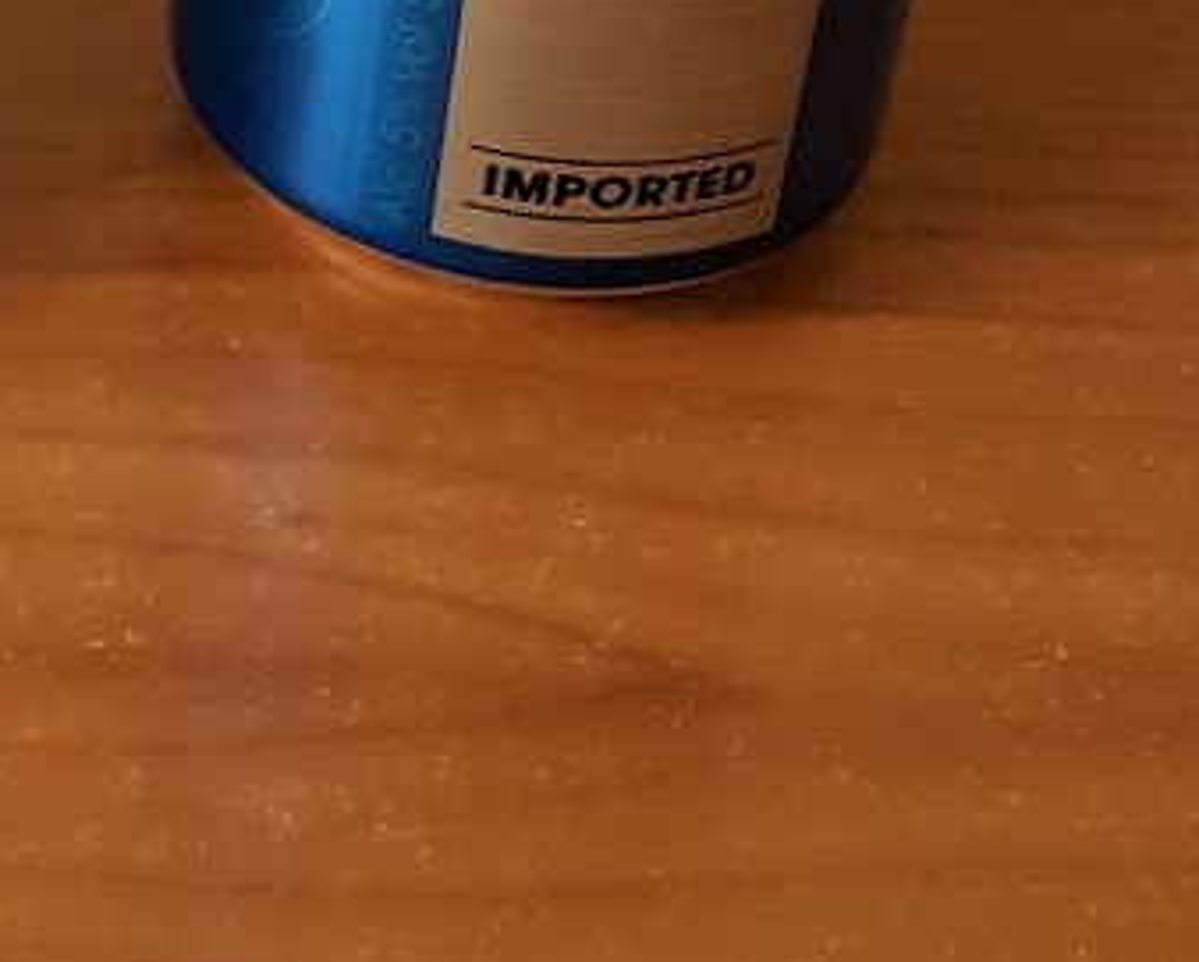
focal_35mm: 80
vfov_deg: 18.1
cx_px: 74
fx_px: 2841
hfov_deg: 23.1
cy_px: -220
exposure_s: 1/10
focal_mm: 4.2
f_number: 1.7
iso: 250
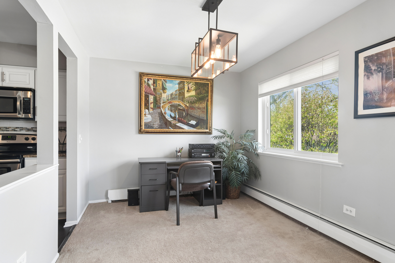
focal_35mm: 18
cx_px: 198
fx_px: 197
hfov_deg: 90.0
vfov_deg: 67.4
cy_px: 132
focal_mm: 12
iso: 200
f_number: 8
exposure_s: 1/10
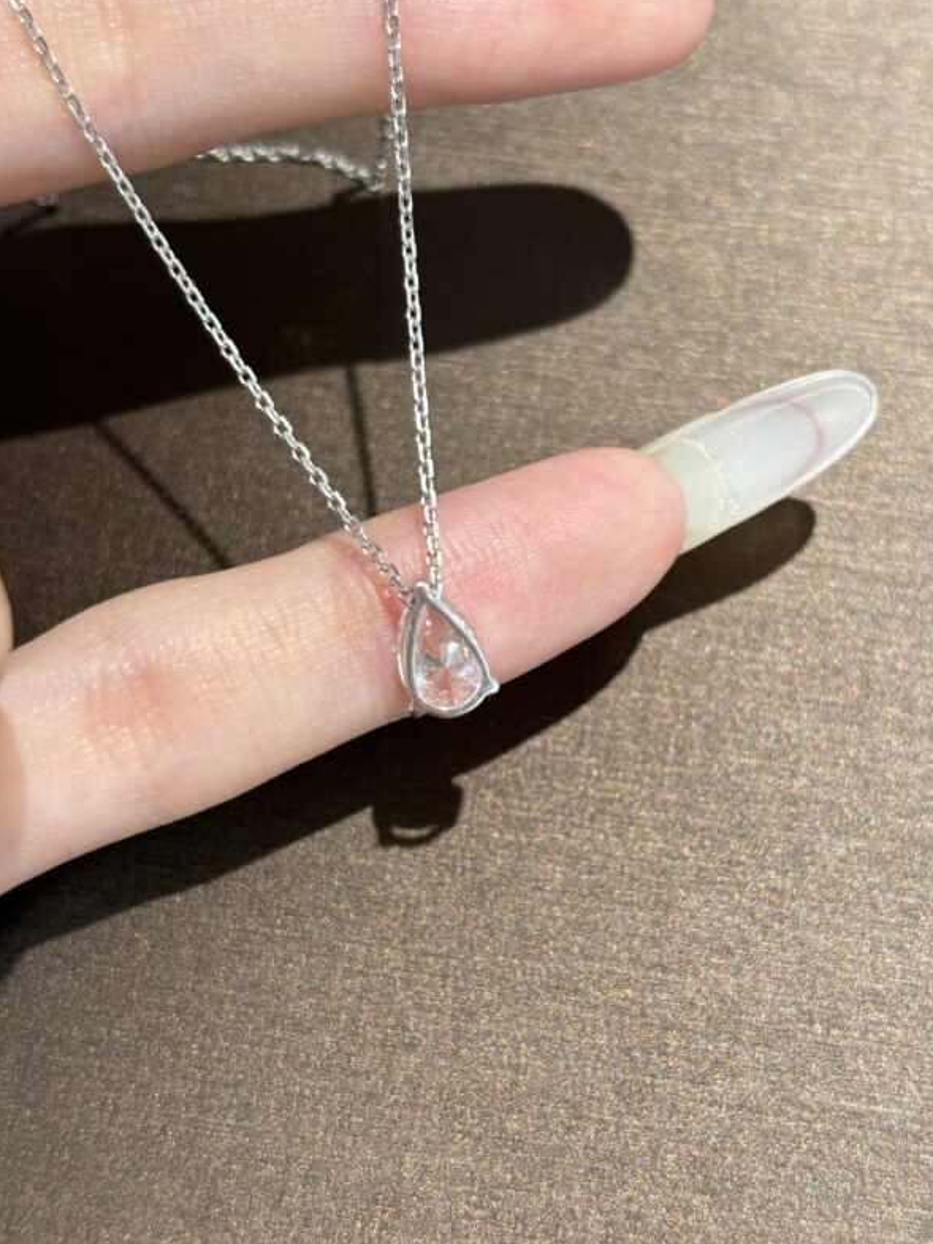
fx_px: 1904
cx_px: 470
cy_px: 624
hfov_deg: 27.5
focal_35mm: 53
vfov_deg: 36.2
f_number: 1.6
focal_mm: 5.96
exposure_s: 1/100
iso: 50
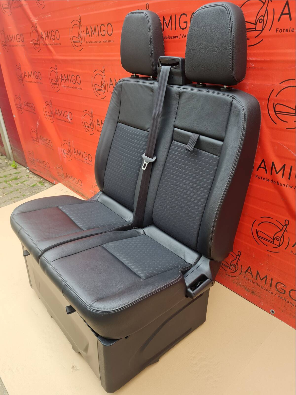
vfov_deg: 67.3
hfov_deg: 53.1
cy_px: 198
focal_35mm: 26
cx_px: 148
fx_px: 296
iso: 50
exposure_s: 1/108
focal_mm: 5.4
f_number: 1.8
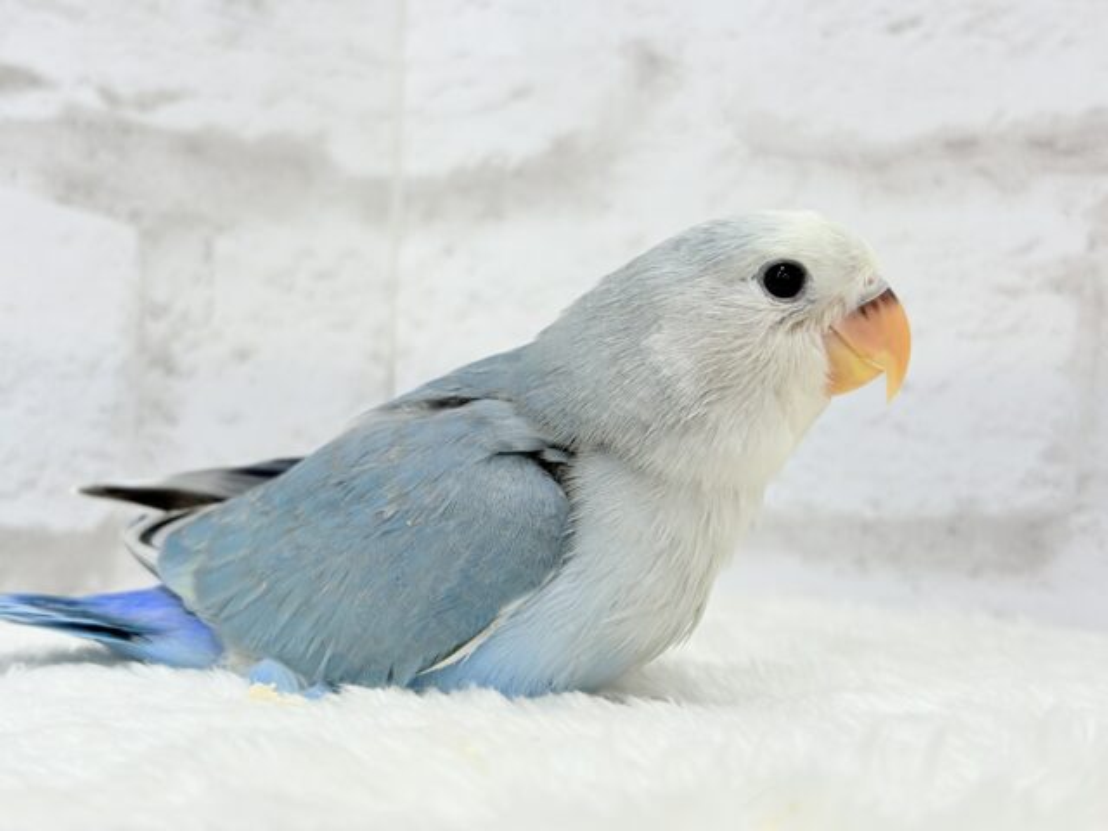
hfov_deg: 36.8
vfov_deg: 28.0
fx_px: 1664
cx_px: 554
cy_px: 416
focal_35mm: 52
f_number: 1.6
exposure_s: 1/50
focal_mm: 5.96
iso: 40
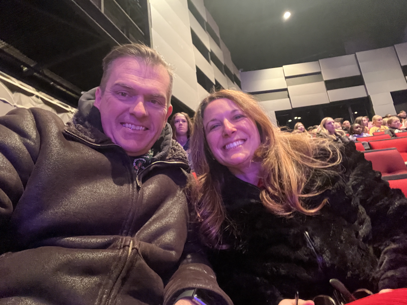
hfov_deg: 73.9
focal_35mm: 23
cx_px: 204
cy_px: 152
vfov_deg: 58.9
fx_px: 270
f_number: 2.2
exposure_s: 1/15
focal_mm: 2.71
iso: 1000
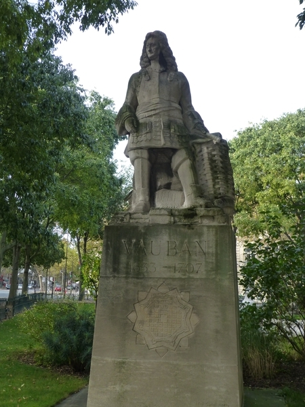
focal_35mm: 39
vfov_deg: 47.9
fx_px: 458
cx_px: 152
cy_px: 204
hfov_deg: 36.8
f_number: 3.9
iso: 160
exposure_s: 1/160
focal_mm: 6.9
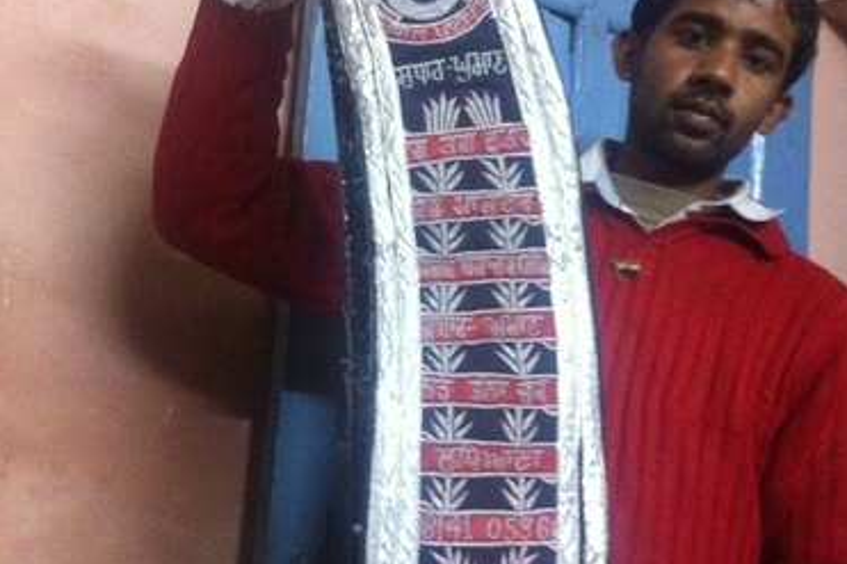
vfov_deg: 27.5
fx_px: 1152
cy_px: 304
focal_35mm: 49
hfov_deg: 40.4
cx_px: 425
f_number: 2.8
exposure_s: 1/15
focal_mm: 3.85
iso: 800
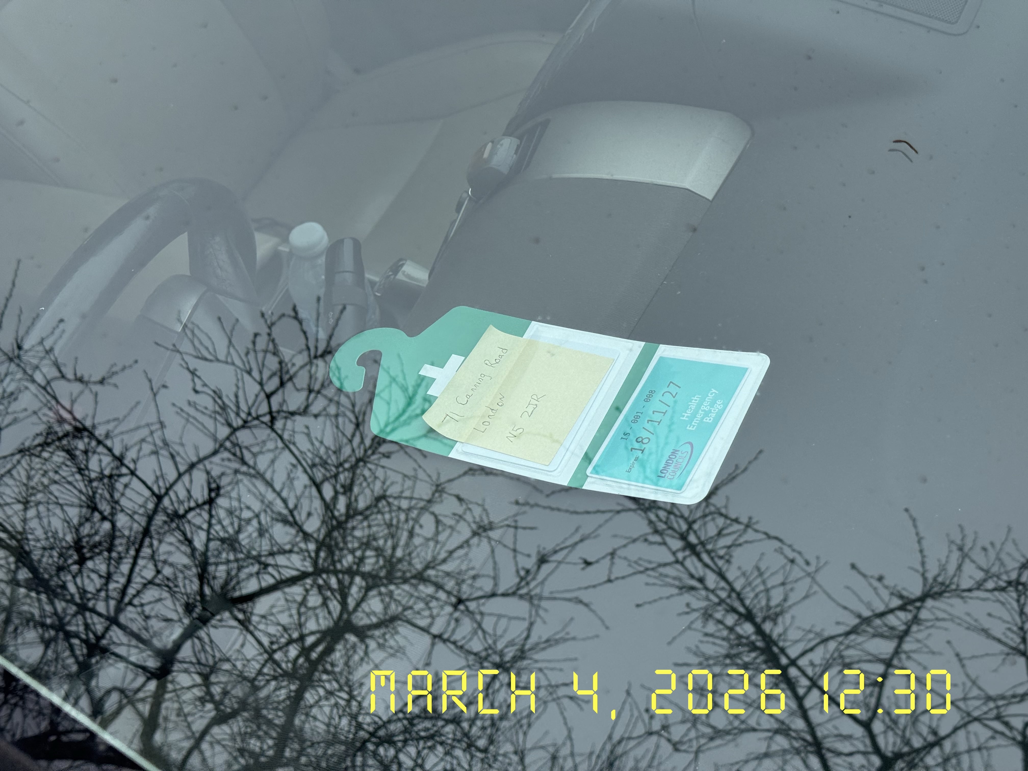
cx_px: 514
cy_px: 386
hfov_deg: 39.7
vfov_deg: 30.3
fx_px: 1425
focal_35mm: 48
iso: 64
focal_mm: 6.76
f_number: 1.78
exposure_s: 1/1818
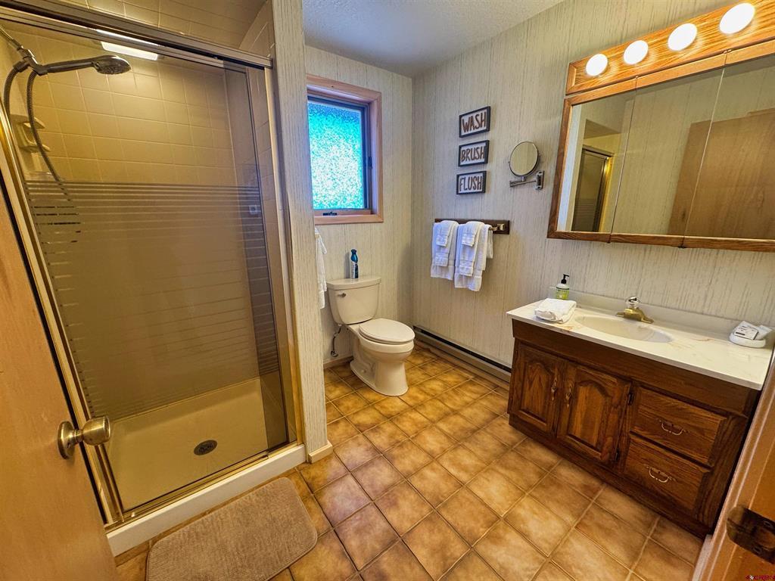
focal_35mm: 14
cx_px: 388
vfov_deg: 85.7
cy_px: 290
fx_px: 313
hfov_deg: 102.1
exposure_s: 1/60
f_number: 2.2
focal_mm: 2.22
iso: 200
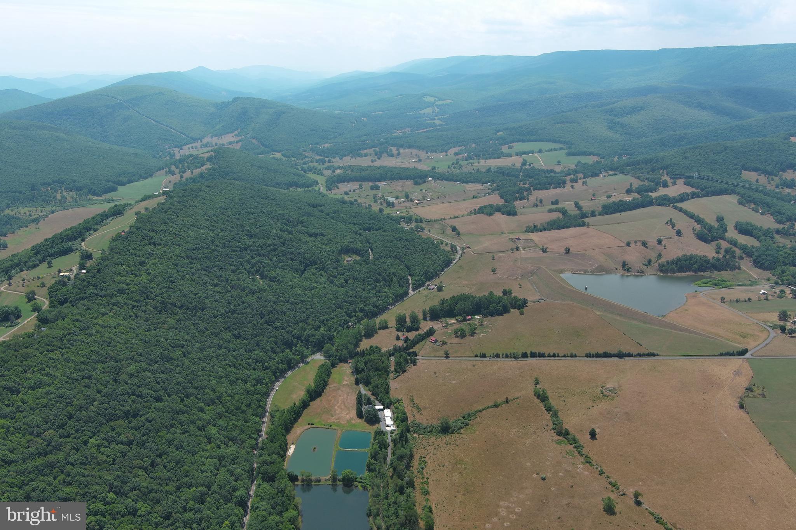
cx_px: 398
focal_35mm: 29
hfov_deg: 63.7
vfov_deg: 45.0
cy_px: 265
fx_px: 641
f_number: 2.8
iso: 100
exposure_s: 1/1300
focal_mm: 10.57
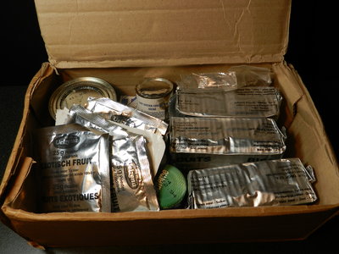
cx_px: 170
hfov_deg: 56.8
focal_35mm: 32
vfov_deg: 44.2
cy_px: 127
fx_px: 313
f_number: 3.7
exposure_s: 1/50
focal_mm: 5.6
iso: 160
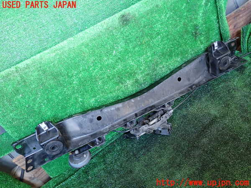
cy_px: 94
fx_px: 218
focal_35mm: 30
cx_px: 126
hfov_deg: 60.0
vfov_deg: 46.8
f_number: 2.3
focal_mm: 5.4
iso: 400
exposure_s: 1/30
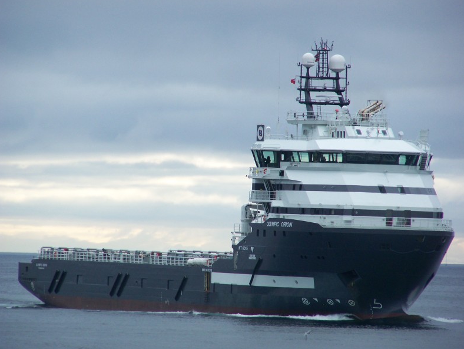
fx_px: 5177
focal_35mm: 386
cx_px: 233
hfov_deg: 5.1
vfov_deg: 3.9
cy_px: 173
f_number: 3.7
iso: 100
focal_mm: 63
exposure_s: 1/400
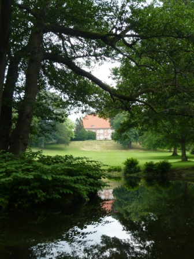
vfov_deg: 46.8
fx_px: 299
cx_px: 97
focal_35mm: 40
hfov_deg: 36.0
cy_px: 130
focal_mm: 6.6
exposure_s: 1/125
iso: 100
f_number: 3.3
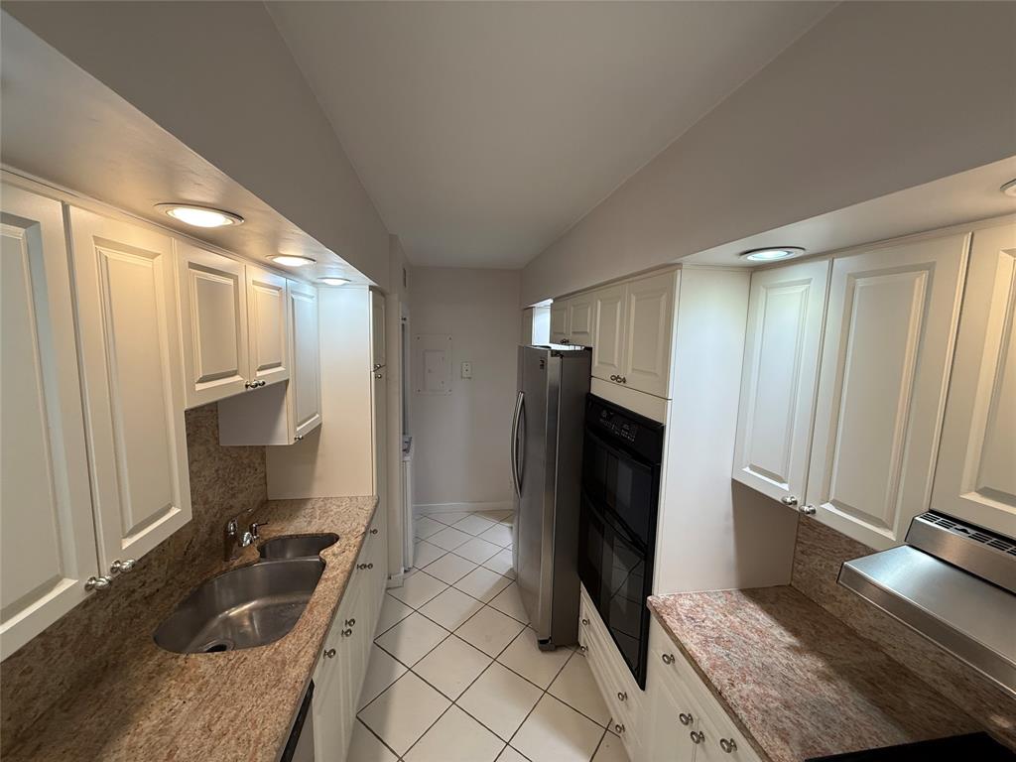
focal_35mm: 14
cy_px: 381
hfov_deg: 102.1
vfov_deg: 85.7
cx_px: 508
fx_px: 411
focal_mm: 2.22
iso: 100
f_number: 2.2
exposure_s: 1/120
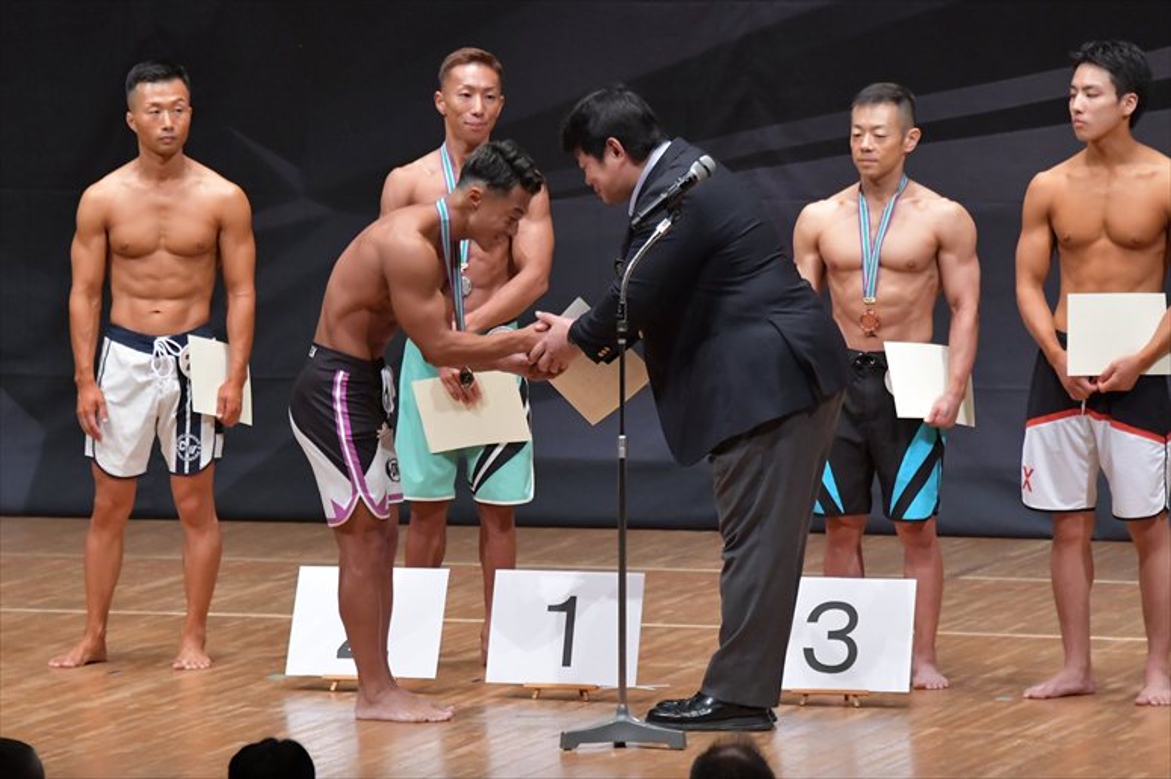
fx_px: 8778
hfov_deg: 7.6
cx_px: 586
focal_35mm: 270
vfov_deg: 5.1
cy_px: 390
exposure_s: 1/400
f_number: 5.6
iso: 6400
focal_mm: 180
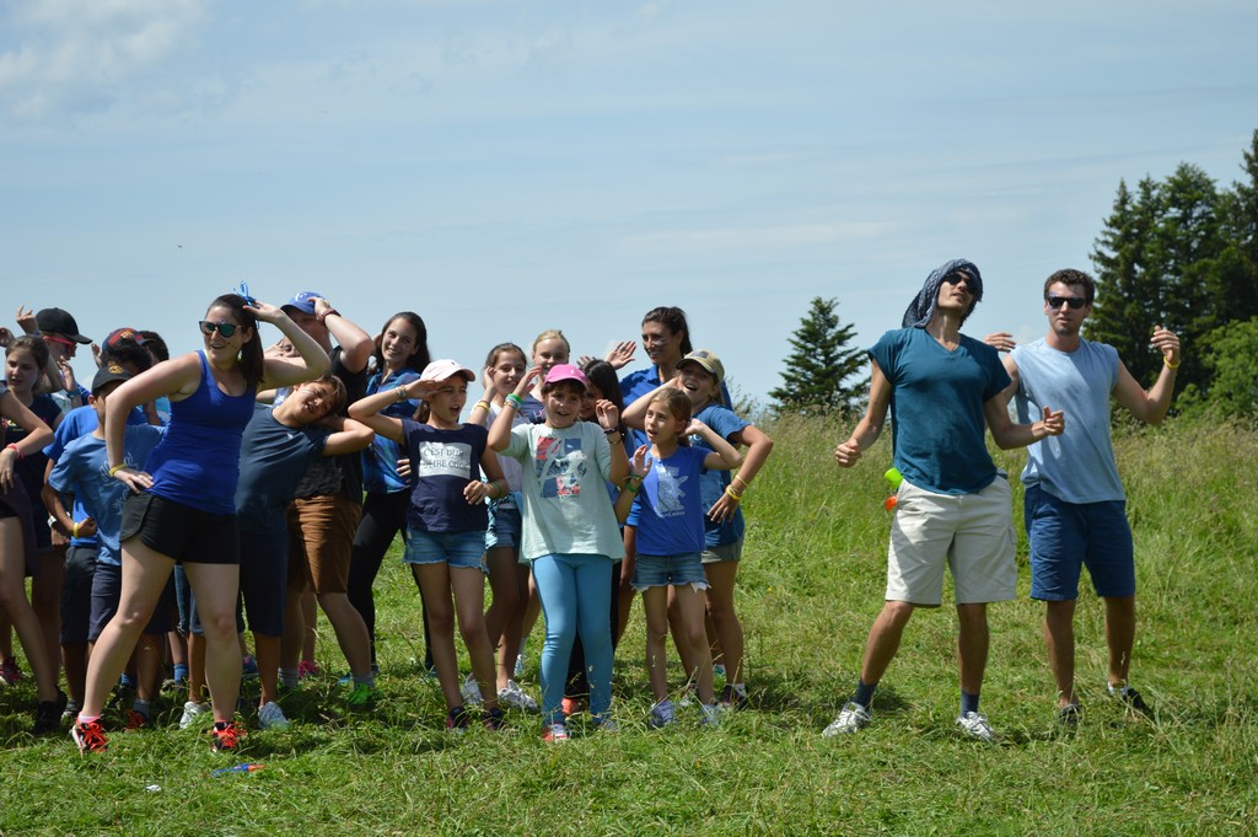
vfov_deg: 18.9
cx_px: 629
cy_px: 418
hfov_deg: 28.1
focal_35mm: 72
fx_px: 2514
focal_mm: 48
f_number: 5.6
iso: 100
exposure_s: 1/500
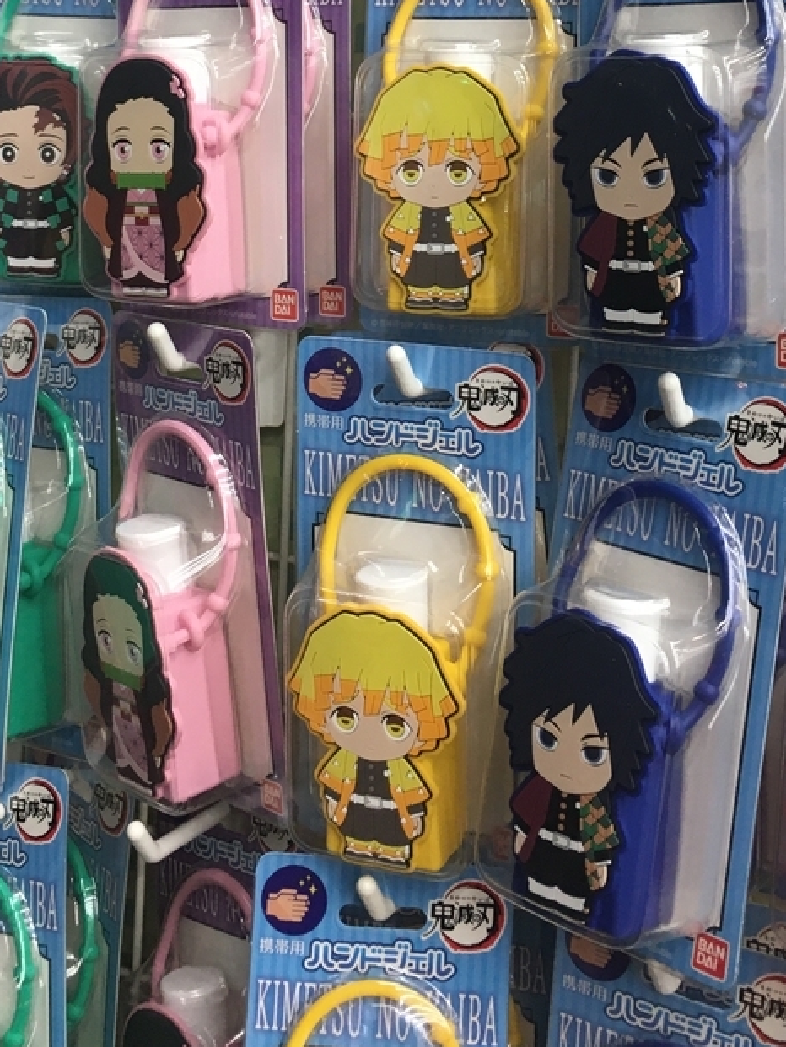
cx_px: 378
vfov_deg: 32.7
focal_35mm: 56
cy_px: 113
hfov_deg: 26.1
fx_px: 1695
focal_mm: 4.15
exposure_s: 1/30
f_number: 2.2
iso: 32
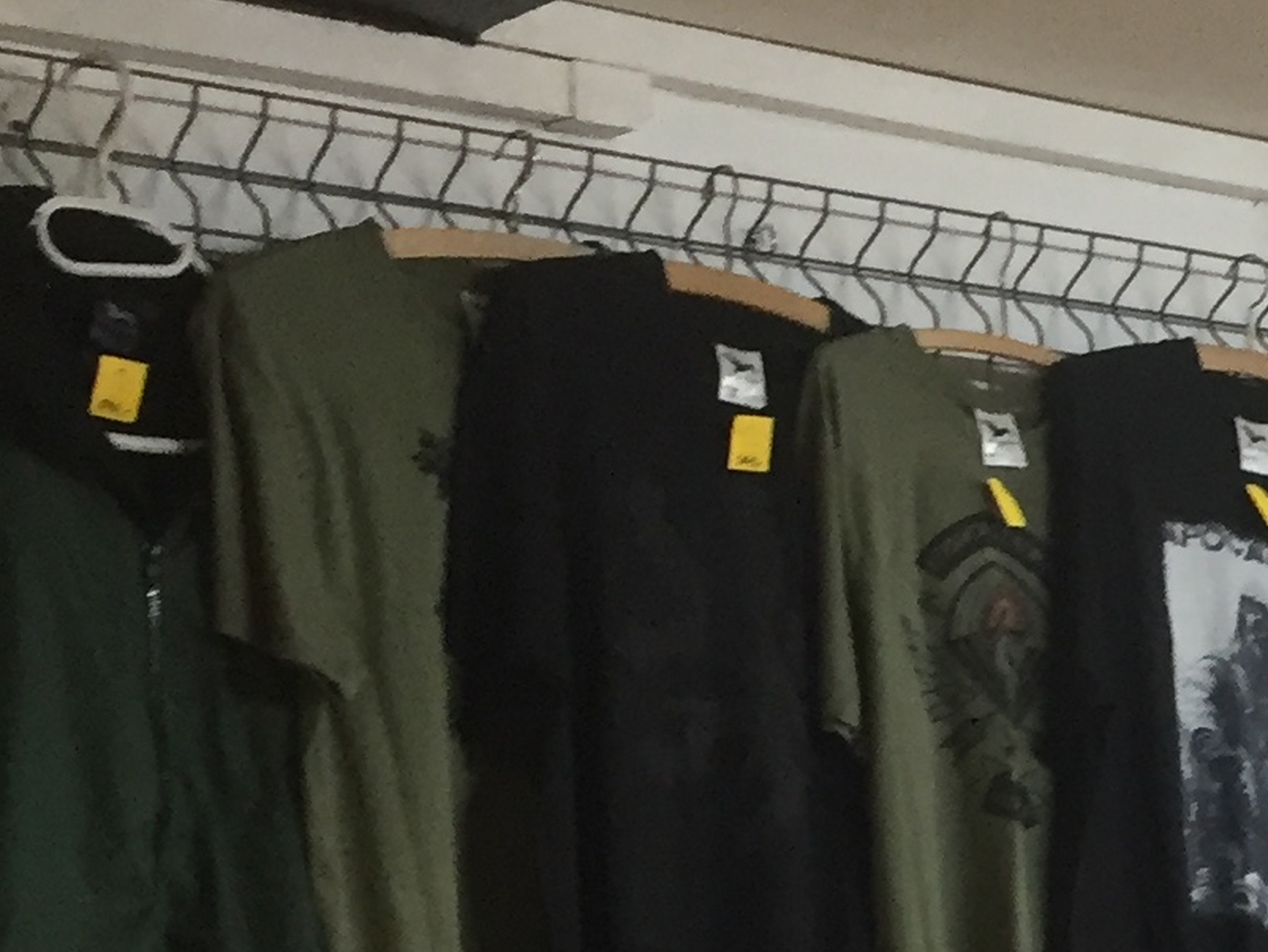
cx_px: 1930
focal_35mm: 118
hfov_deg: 15.3
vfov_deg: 12.2
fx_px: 4324
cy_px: 1200
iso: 125
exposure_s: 1/33
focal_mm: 4.15
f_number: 2.2
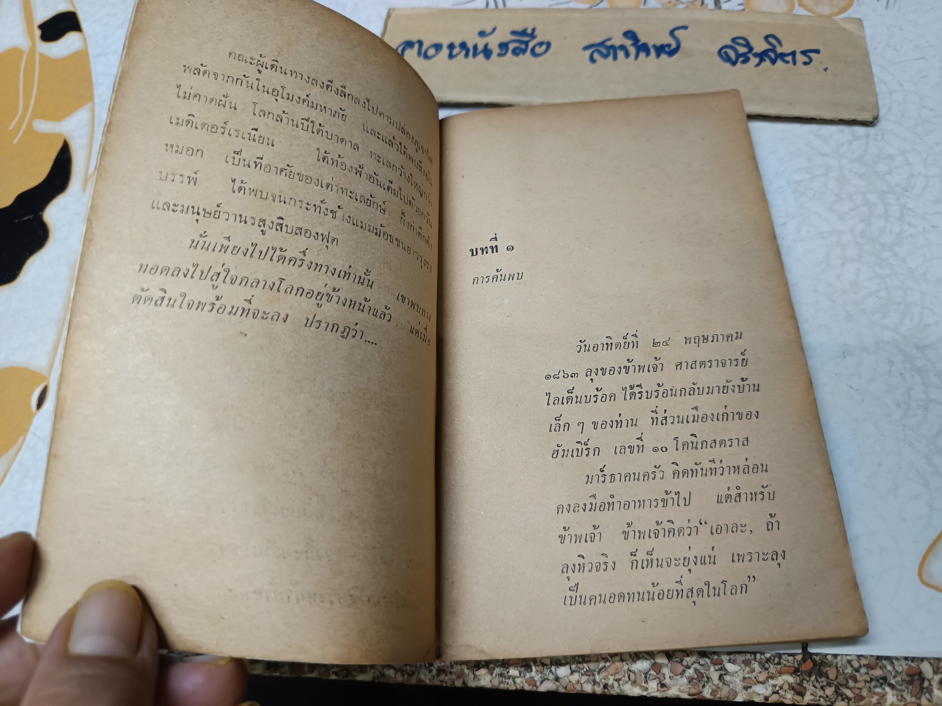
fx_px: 653
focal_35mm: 24
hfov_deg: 71.6
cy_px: 353
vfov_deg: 56.8
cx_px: 471
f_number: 1.7
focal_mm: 5.31
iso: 1098
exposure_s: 1/33.3
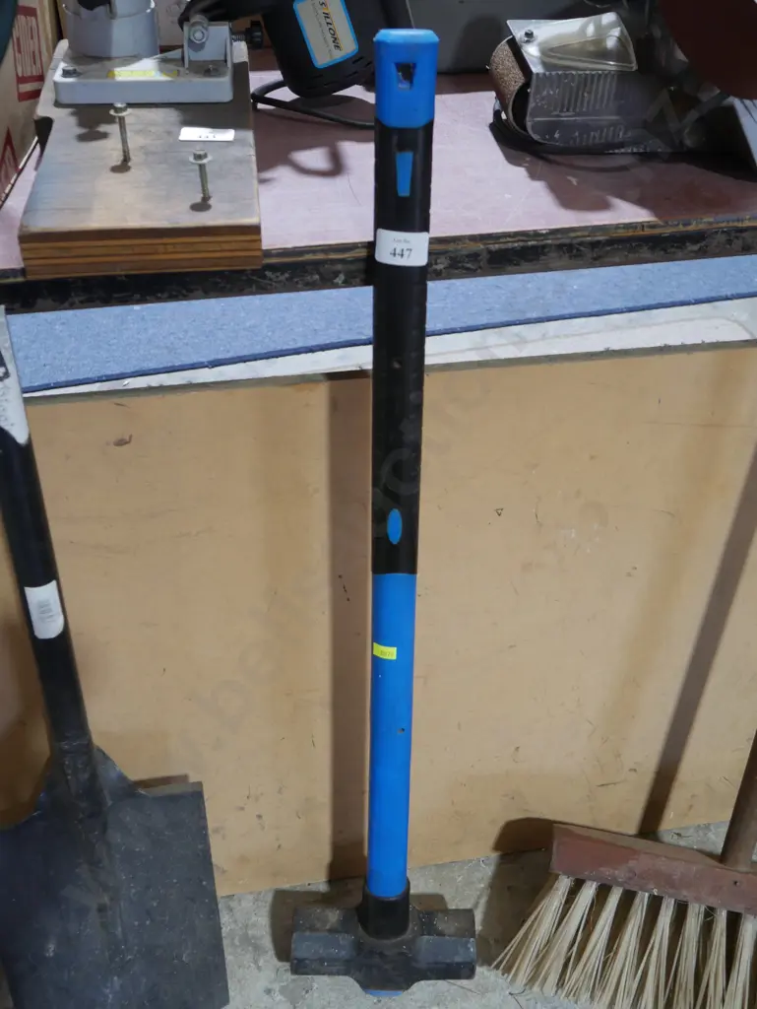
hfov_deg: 39.7
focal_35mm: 36
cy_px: 504
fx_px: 1049
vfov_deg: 51.3
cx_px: 378
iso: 800
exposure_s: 1/60
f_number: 4
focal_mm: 18
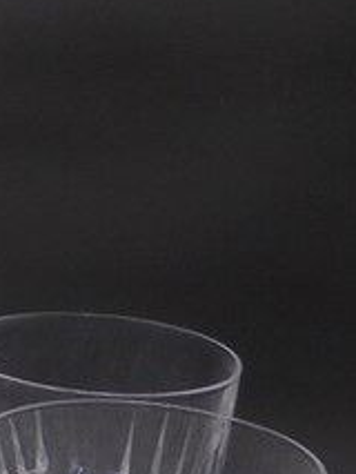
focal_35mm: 110
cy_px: 327
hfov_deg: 12.7
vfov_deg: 17.8
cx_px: -186
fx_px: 1507
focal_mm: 4.6
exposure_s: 1/250
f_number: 3.5
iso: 100
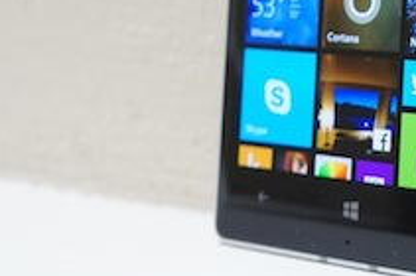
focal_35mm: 111
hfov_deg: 18.1
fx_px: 1281
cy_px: -77
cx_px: 398
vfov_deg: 12.0
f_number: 4
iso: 400
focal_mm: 26
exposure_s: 1/30
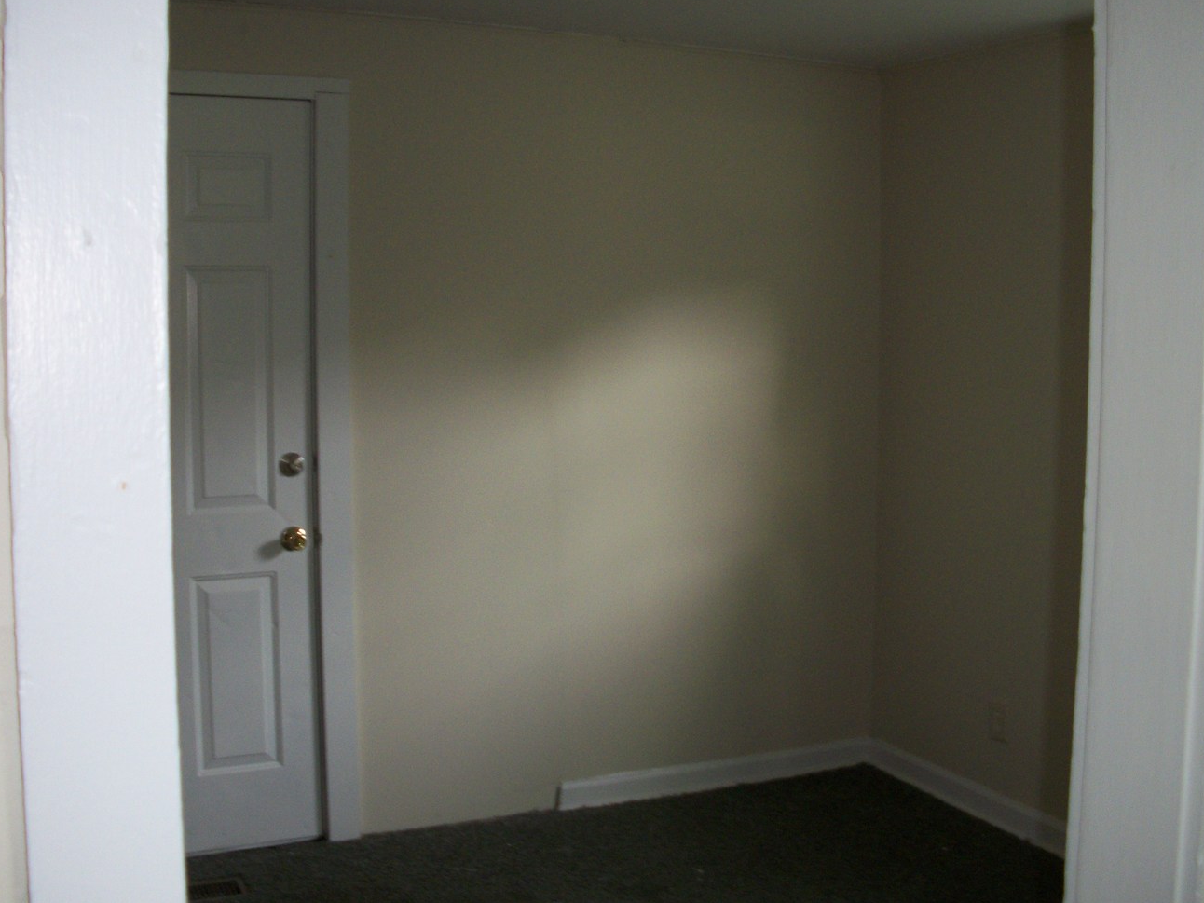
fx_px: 1356
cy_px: 469
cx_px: 618
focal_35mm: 39
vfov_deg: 36.8
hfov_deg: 47.9
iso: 160
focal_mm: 6.3
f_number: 3.1
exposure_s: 1/30
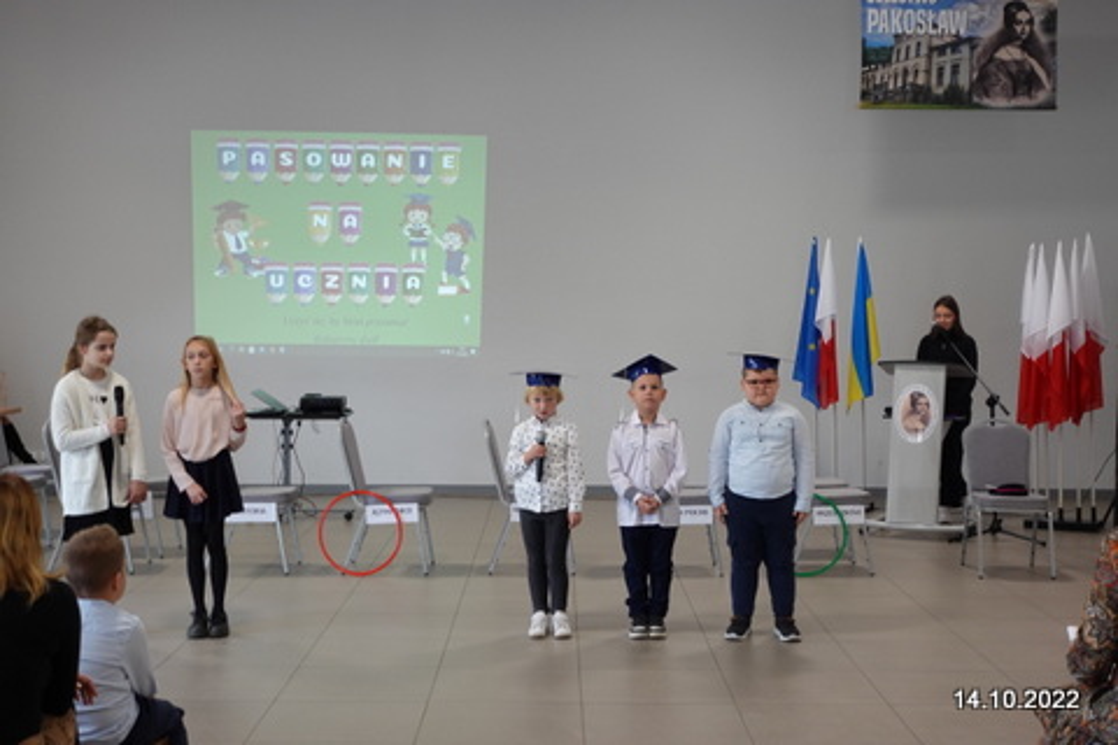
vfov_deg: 25.1
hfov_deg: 36.9
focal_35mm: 54
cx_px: 559
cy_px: 372
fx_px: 1677
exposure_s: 1/60
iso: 320
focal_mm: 20.14
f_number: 2.8
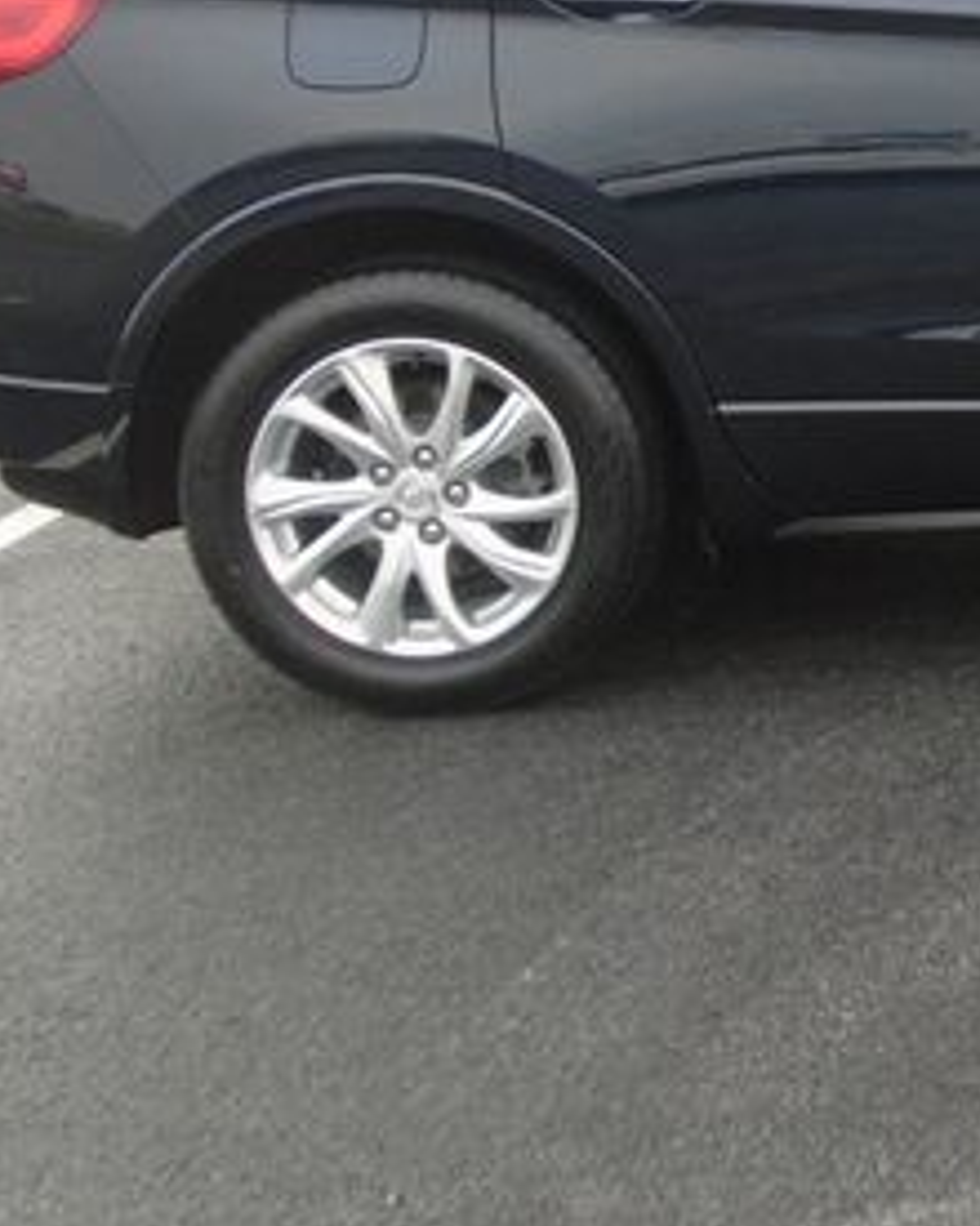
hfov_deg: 23.2
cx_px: 1238
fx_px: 2139
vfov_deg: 30.9
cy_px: 196
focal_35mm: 59
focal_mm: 4.6
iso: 100
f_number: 3.2
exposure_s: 1/160
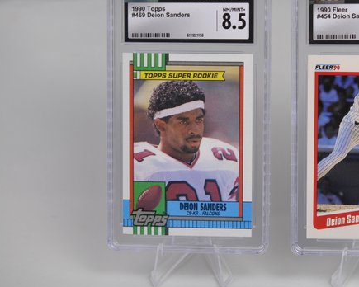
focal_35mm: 92
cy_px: 128
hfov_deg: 20.6
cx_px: 275
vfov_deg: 16.7
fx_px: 978
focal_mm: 40
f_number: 4
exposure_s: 1/60
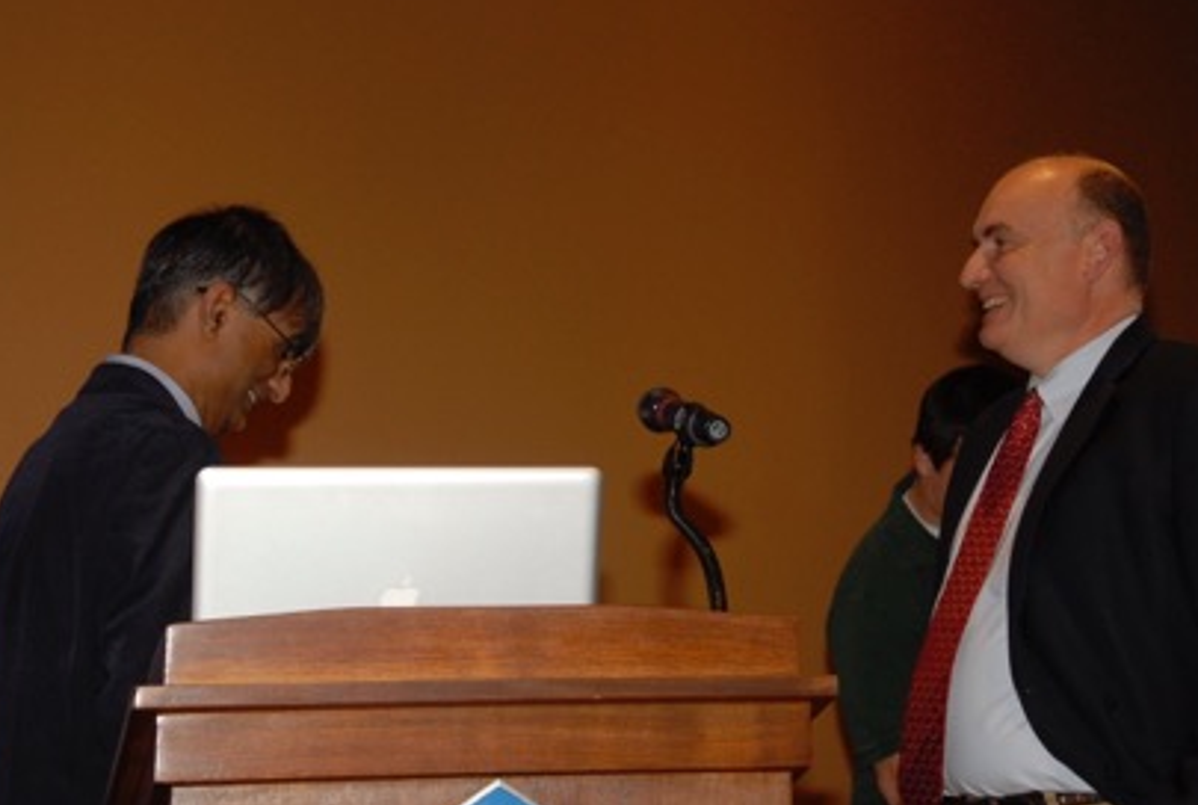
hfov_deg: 22.7
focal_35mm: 90
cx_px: 615
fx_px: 2986
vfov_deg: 15.3
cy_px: 377
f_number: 7.1
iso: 800
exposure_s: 1/60
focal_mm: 55
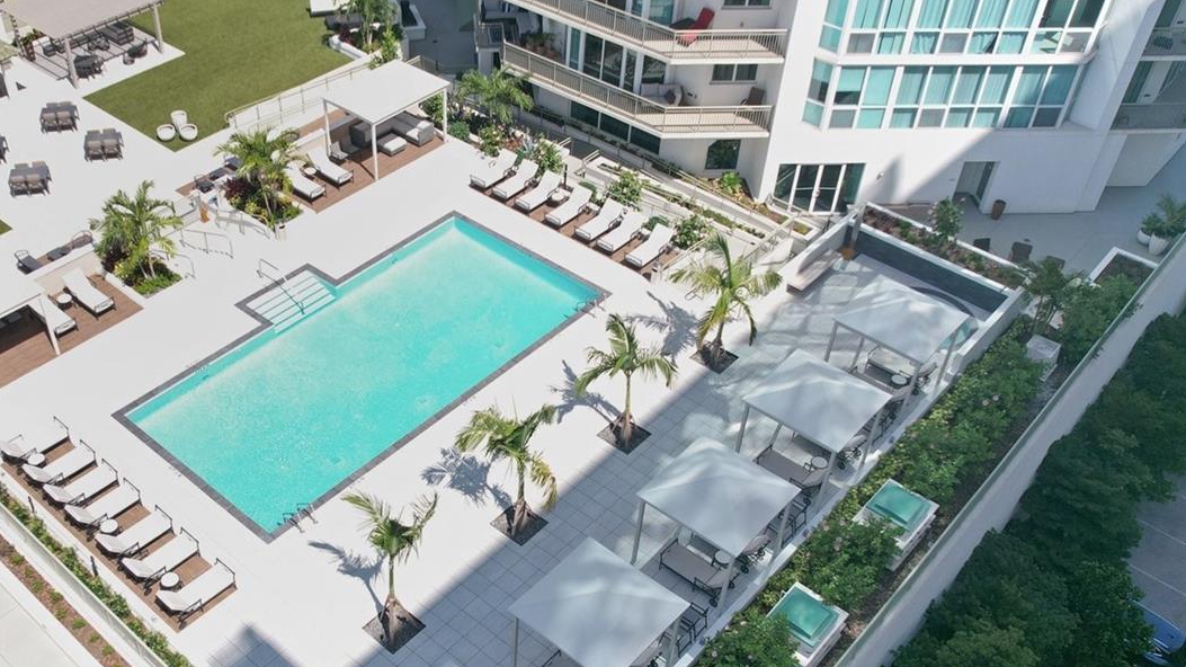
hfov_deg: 56.0
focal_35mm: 35
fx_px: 1101
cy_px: 400
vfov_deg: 33.6
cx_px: 452
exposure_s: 1/1000
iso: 100
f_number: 2.8
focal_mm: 8.38
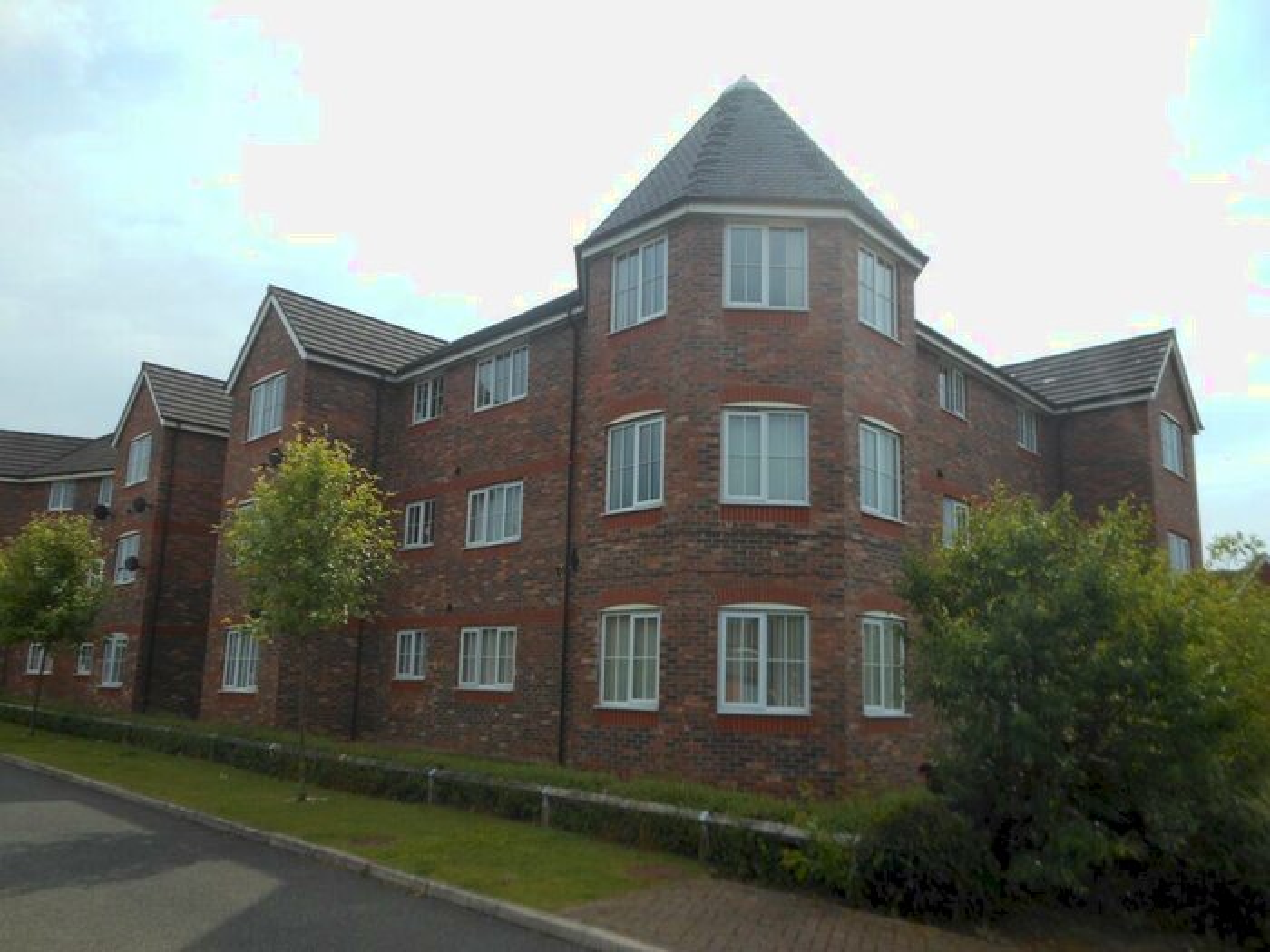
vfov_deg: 54.9
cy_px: 476
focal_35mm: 25
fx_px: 917
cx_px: 635
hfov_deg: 69.4
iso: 80
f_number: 3.2
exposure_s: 1/1250
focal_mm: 4.5
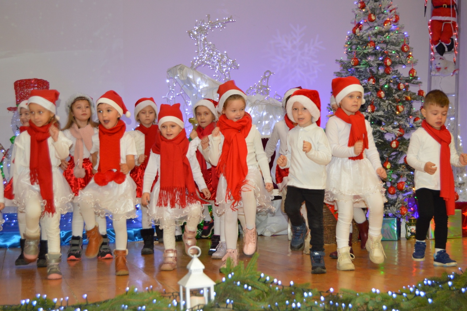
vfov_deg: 22.6
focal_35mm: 60
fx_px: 778
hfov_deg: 33.4
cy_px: 156
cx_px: 234
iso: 900
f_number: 5
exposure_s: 1/60
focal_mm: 40
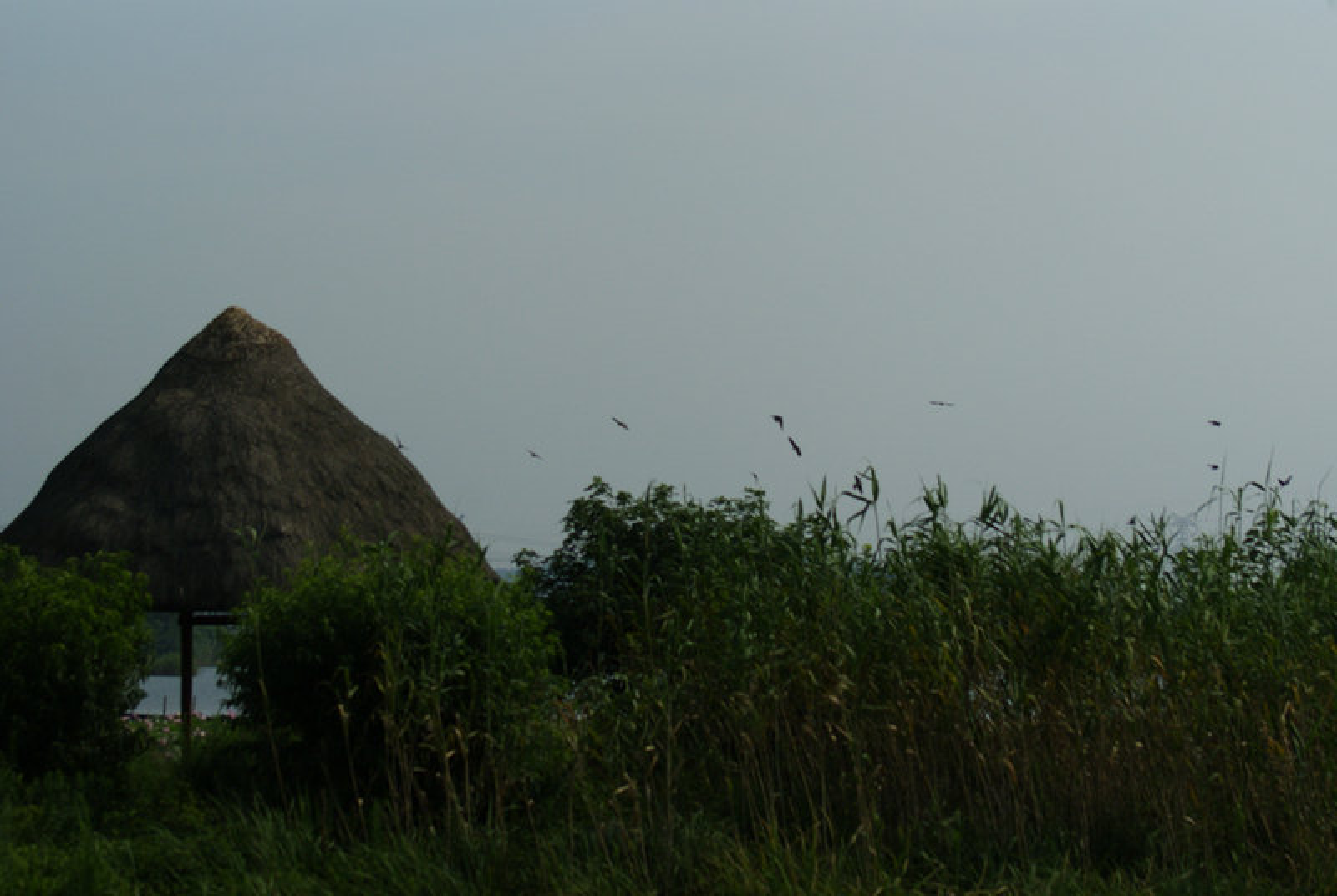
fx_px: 4184
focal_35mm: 112
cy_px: 448
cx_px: 668
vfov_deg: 12.2
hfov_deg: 18.2
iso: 200
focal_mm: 75
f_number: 5.6
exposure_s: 1/4000
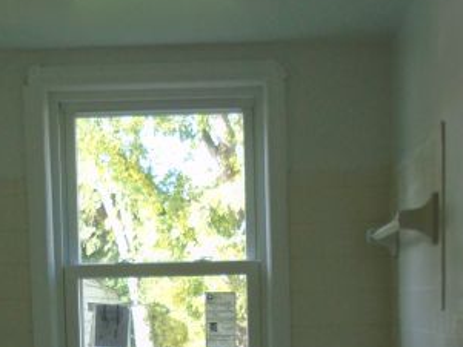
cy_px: 364
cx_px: 241
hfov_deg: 28.1
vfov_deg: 20.5
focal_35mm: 69
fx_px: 923
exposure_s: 1/40
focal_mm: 4.6
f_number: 3.2
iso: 100
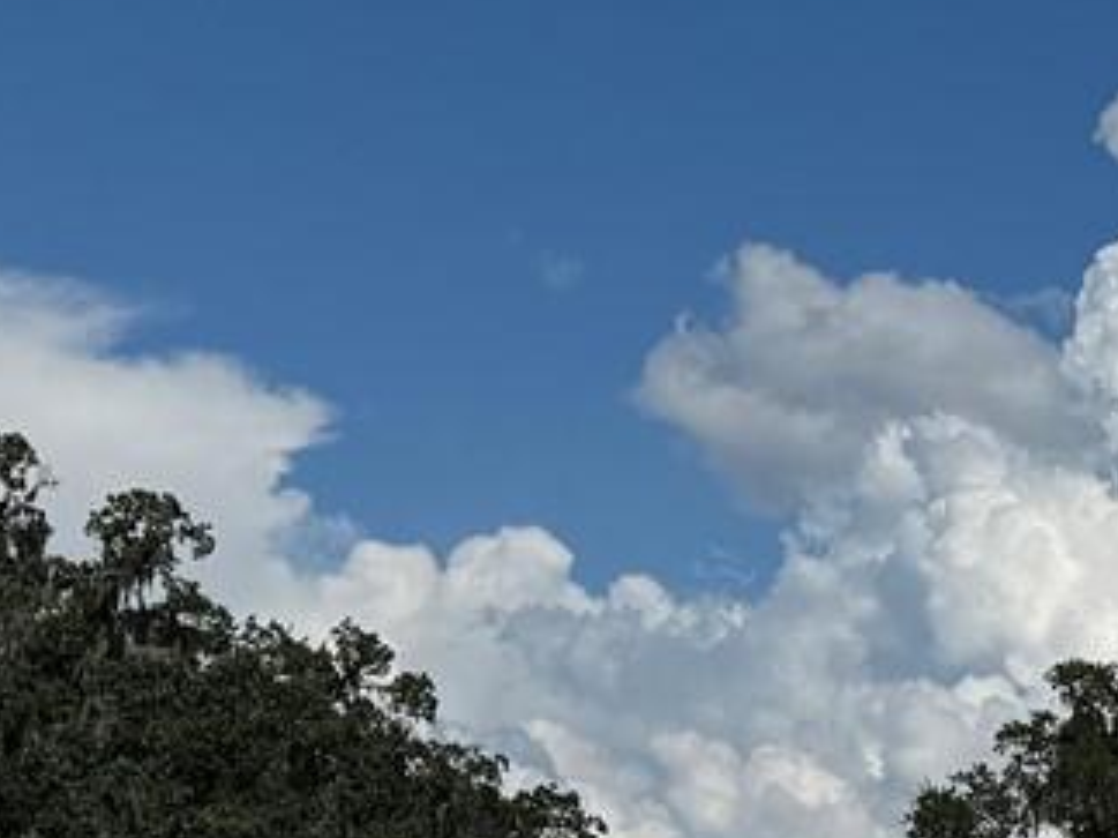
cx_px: 1748
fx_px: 3842
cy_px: 914
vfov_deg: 12.2
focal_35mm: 119
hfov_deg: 15.2
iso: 80
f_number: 1.78
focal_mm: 6.76
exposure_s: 1/12346
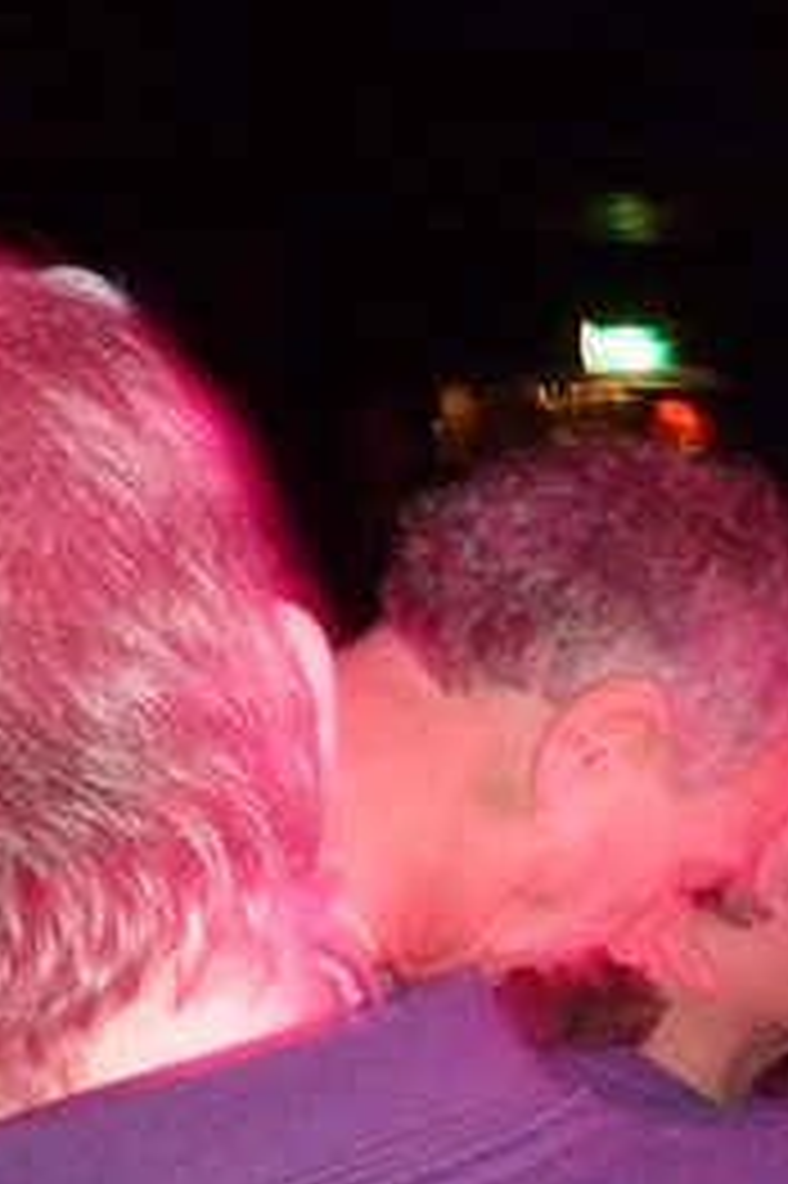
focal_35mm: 76
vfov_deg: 26.5
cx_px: 896
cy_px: 770
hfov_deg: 17.3
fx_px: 2498
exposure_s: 1/8
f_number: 3.3
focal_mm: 4.1
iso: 400
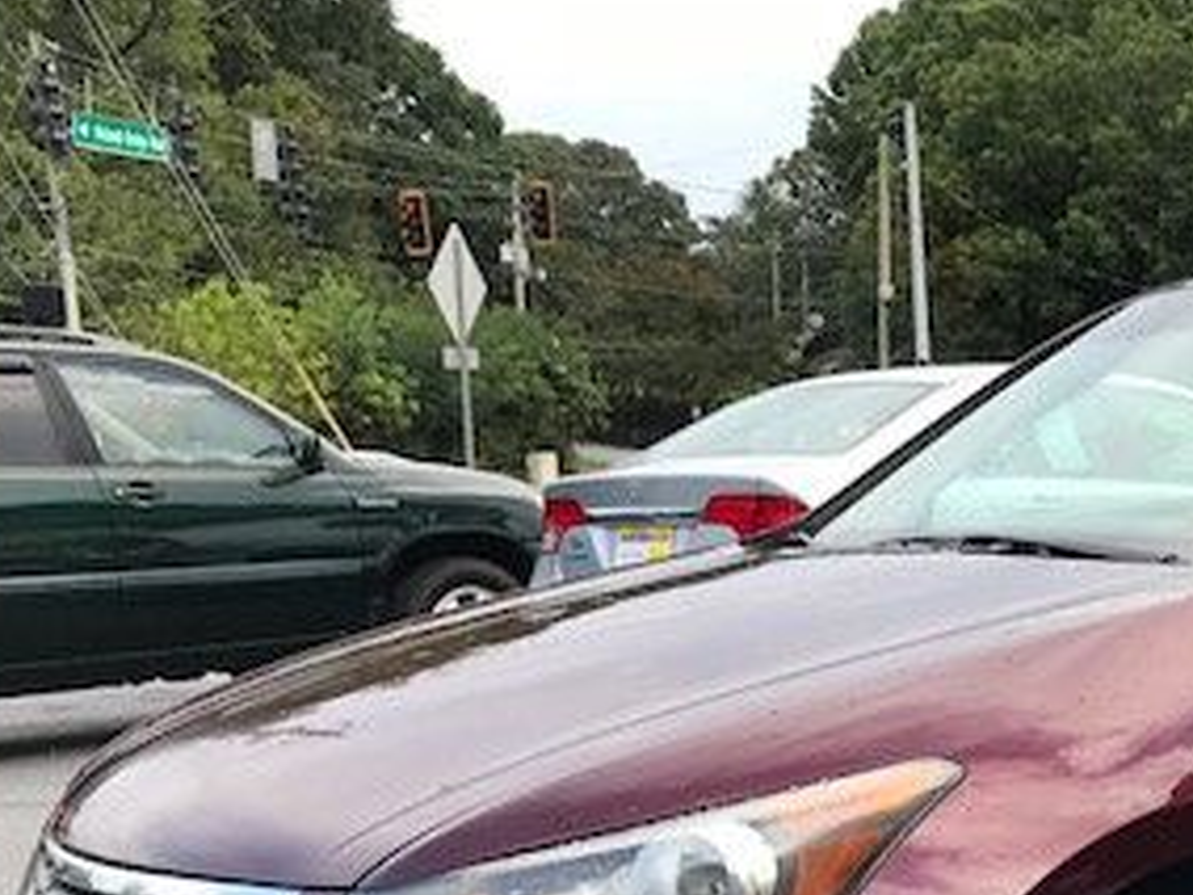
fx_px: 2171
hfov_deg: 28.7
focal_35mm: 63
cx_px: 1214
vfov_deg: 22.6
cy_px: 845
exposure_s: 1/512
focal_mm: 3.99
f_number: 1.8
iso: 20
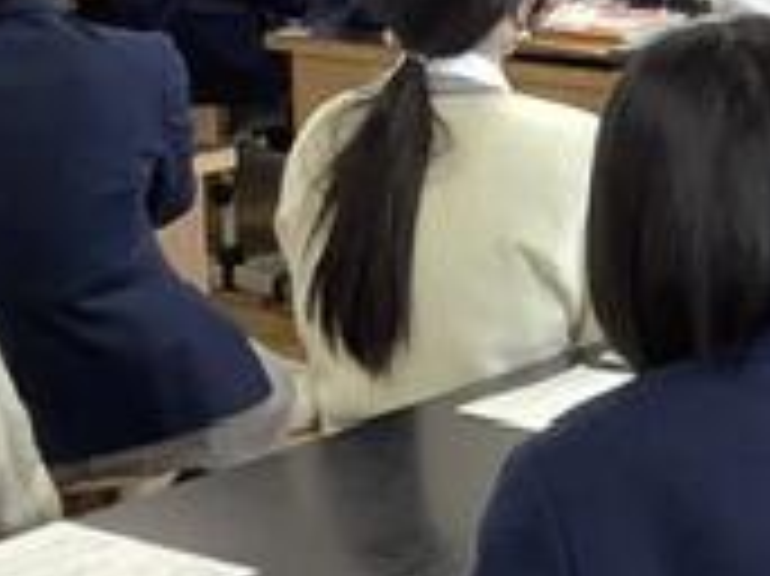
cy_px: -58
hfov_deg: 15.3
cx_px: 1243
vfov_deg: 12.5
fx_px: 2579
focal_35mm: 116
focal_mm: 3.3
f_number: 2.4
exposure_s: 1/50
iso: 125
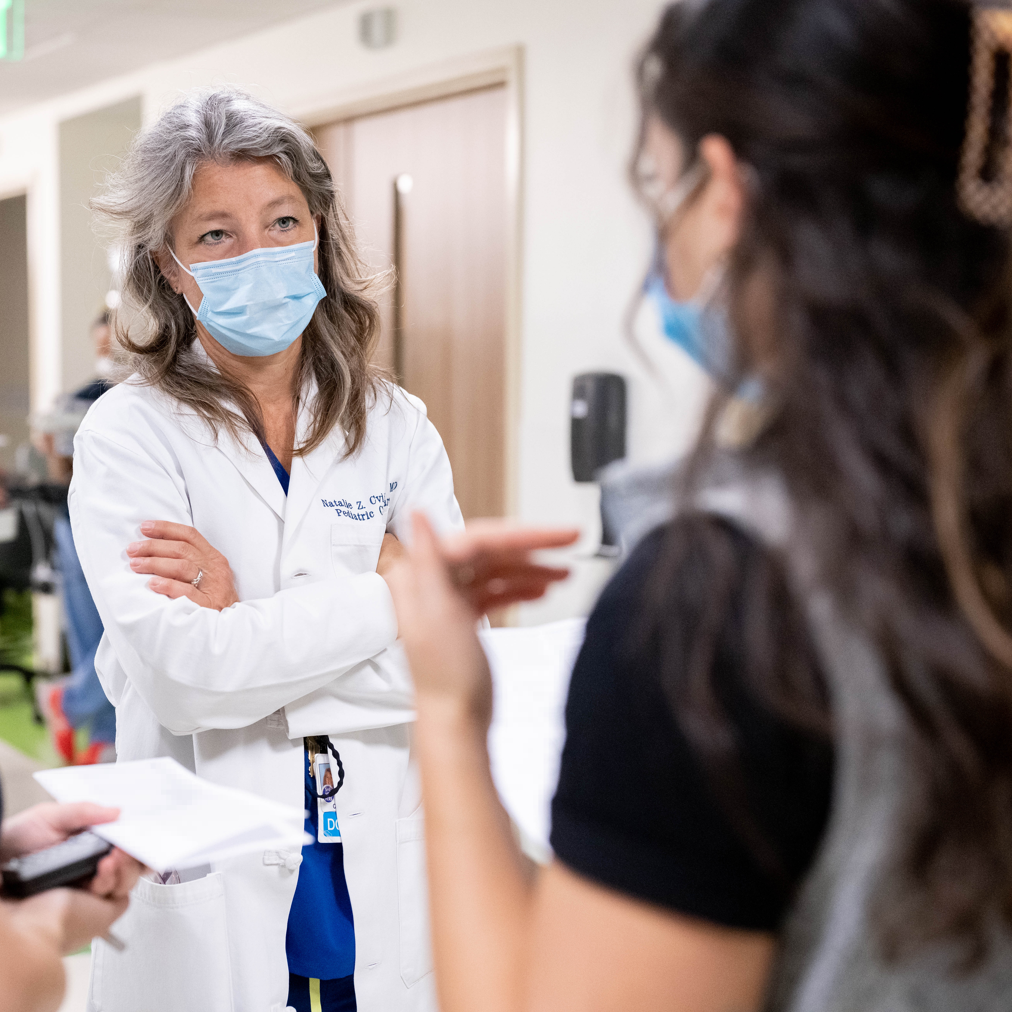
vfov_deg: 26.9
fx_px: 2117
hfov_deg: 26.7
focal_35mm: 64
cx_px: 323
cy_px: 507
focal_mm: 50
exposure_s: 1/640
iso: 4000
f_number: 2.8
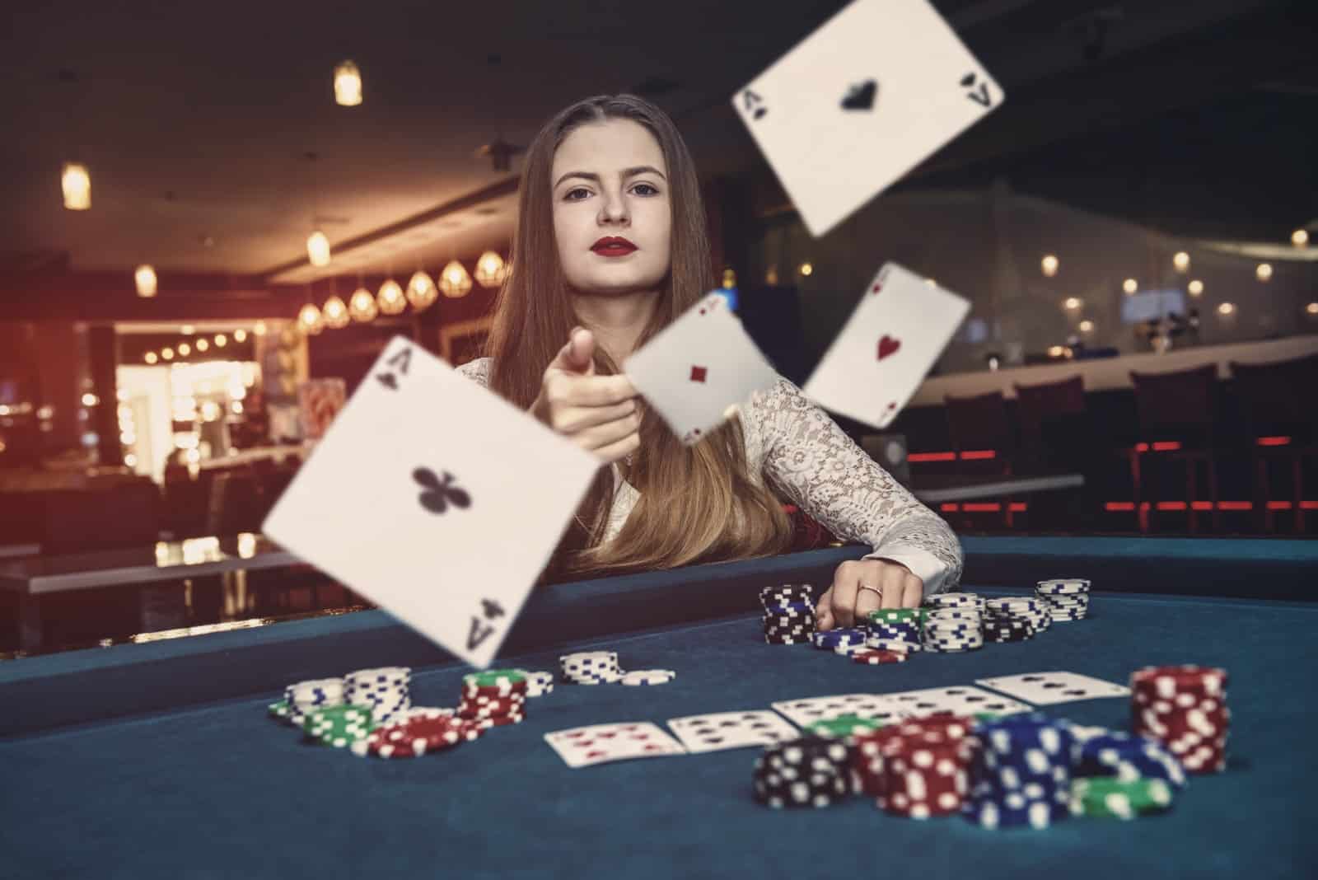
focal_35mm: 40
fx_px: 1465
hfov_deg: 48.4
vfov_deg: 33.4
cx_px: 659
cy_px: 440
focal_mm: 40
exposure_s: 1/100
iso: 640
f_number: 4.5
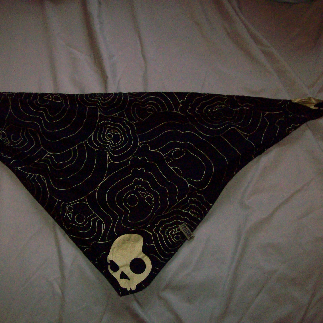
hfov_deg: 39.0
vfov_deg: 39.2
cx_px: 130
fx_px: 454
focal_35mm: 43
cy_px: 163
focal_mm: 6
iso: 400
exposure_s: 1/128
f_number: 2.7
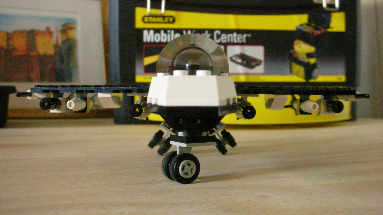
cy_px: 77
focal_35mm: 39
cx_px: 188
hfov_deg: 51.6
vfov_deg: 30.3
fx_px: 396
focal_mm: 5.8
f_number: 3
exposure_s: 1/44.3
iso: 400
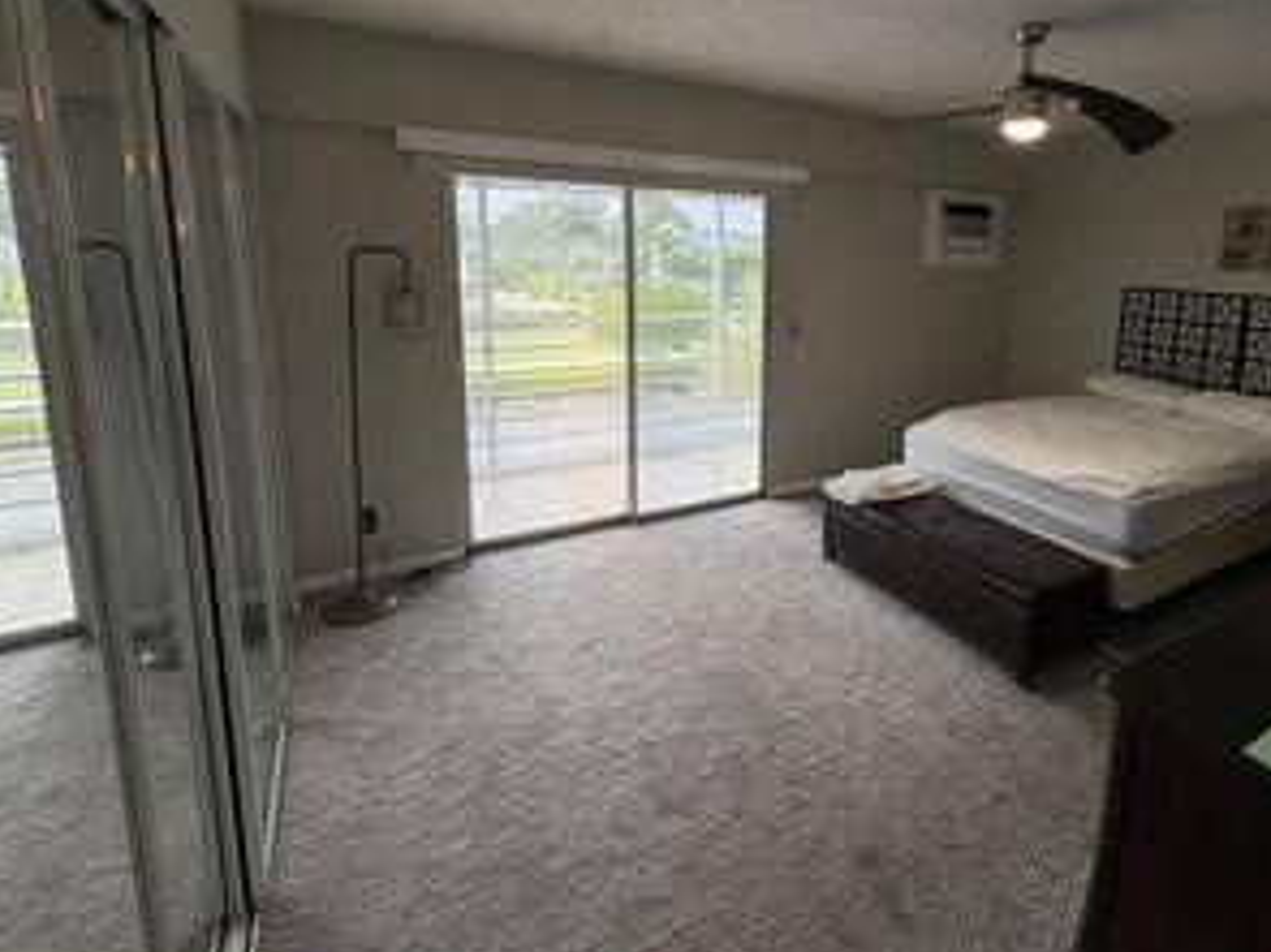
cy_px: 353
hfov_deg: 83.4
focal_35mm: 19
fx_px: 697
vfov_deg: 67.5
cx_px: 776
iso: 50
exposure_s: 1/120
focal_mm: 2.22
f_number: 2.2
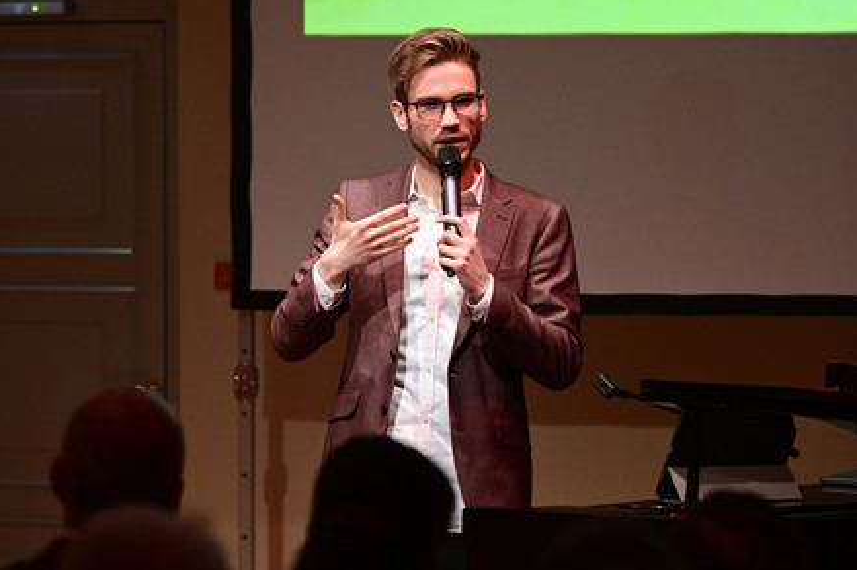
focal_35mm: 154
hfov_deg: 13.3
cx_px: 434
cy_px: 283
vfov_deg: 8.9
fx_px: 3663
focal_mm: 150
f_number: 4
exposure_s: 1/200
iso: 4000
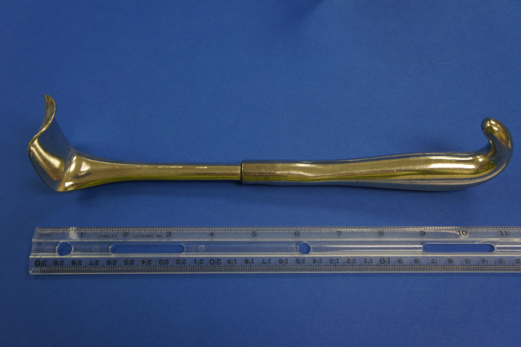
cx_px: 260
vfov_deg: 34.2
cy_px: 174
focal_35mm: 39
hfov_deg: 49.6
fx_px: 564
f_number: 5.6
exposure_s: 1/15
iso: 200
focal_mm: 26
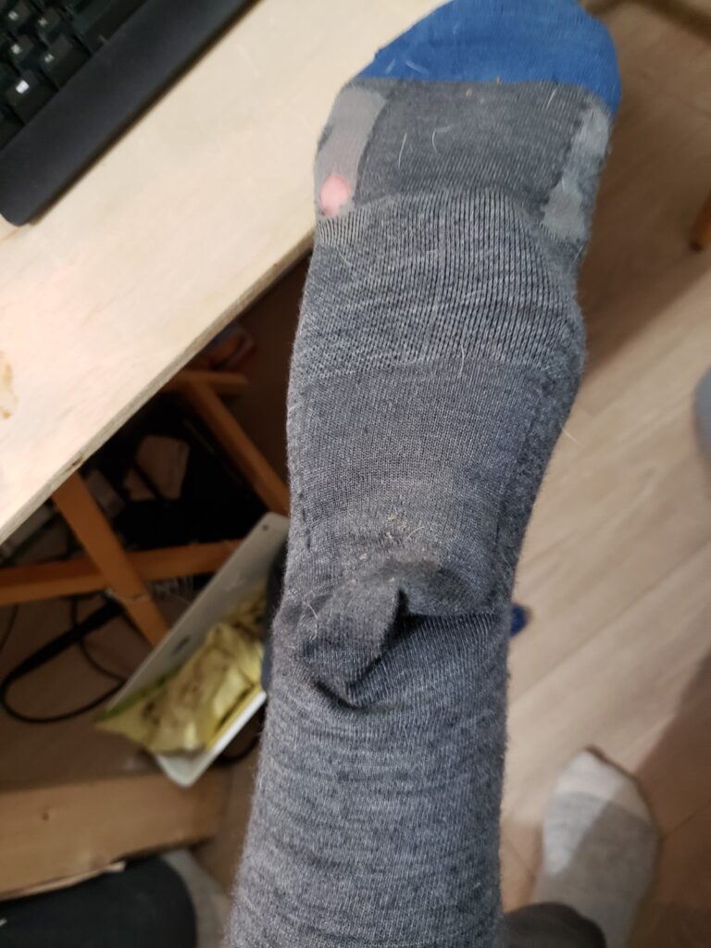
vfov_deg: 67.3
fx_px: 712
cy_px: 474
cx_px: 356
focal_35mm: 26
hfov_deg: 53.1
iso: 250
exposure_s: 1/15
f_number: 1.5
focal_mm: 4.3
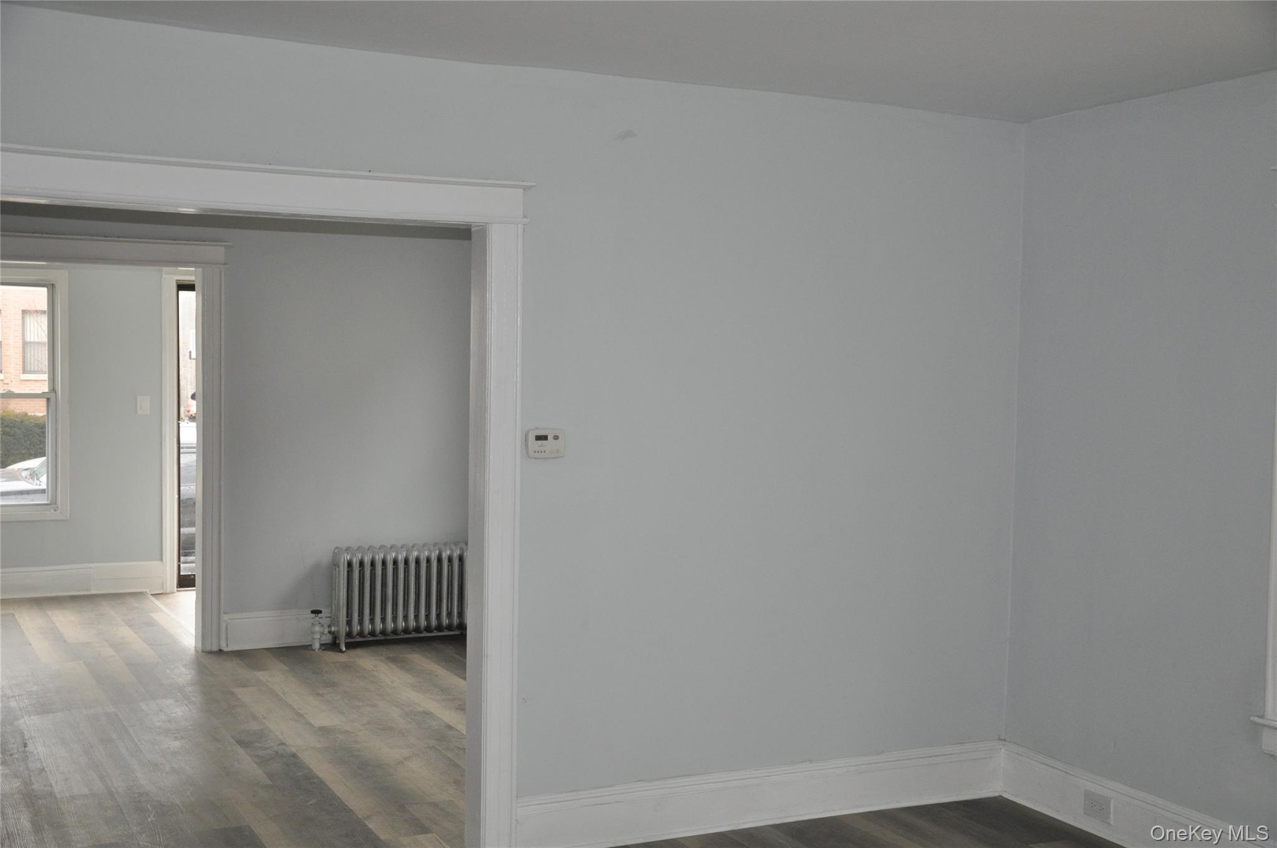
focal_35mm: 42
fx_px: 1488
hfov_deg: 46.5
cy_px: 424
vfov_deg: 31.8
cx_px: 638
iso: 800
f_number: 4
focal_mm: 28
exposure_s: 1/60
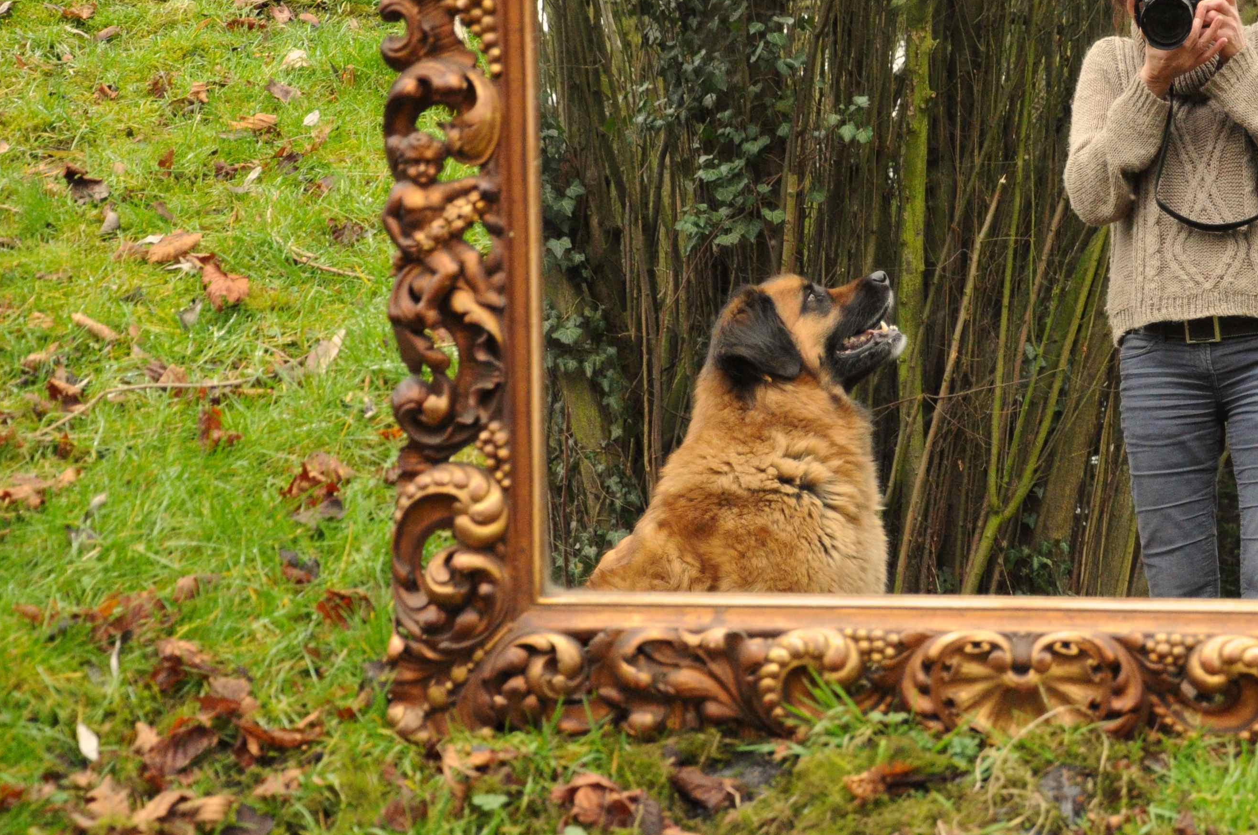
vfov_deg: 15.9
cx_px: 981
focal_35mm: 86
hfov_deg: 23.4
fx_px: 2995
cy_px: 319
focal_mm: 35
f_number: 4.5
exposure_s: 1/60
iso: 1250
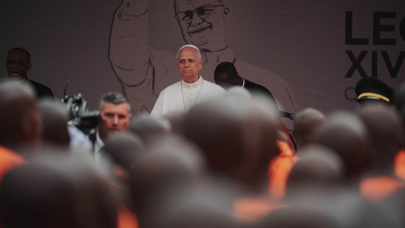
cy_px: 110
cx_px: 202
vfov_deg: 2.9
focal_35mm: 420
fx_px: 4510
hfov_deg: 5.1
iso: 1250
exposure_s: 1/1250
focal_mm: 400
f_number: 5.6
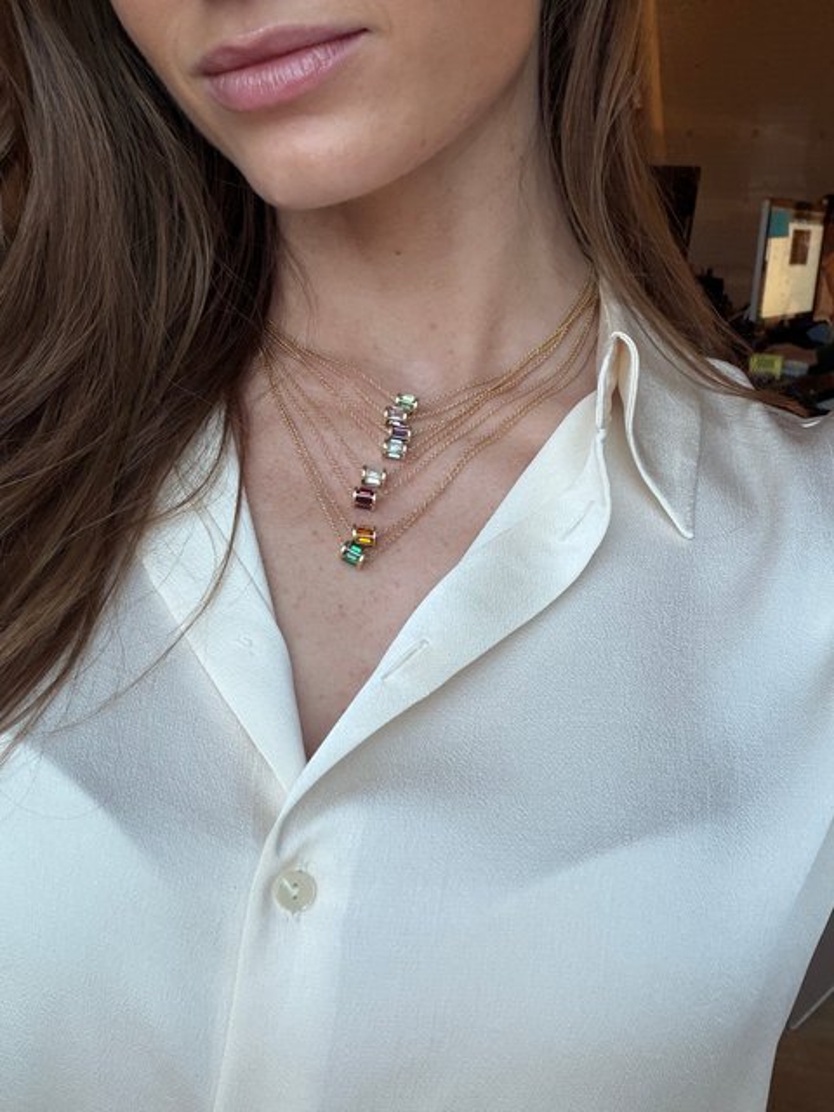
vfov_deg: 60.0
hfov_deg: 46.8
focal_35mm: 30
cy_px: 556
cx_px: 417
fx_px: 964
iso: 125
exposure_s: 1/60
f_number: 1.9
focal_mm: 2.71
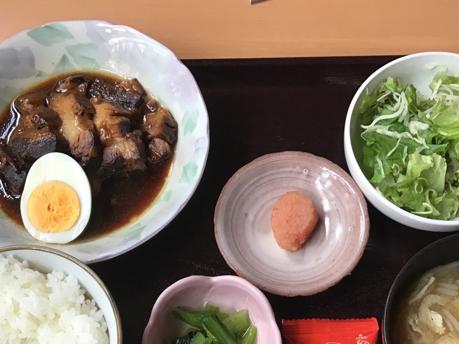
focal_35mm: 50
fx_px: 663
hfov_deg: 38.2
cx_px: 236
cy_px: 274
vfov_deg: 28.5
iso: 50
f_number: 2.4
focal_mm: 3.3
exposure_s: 1/30
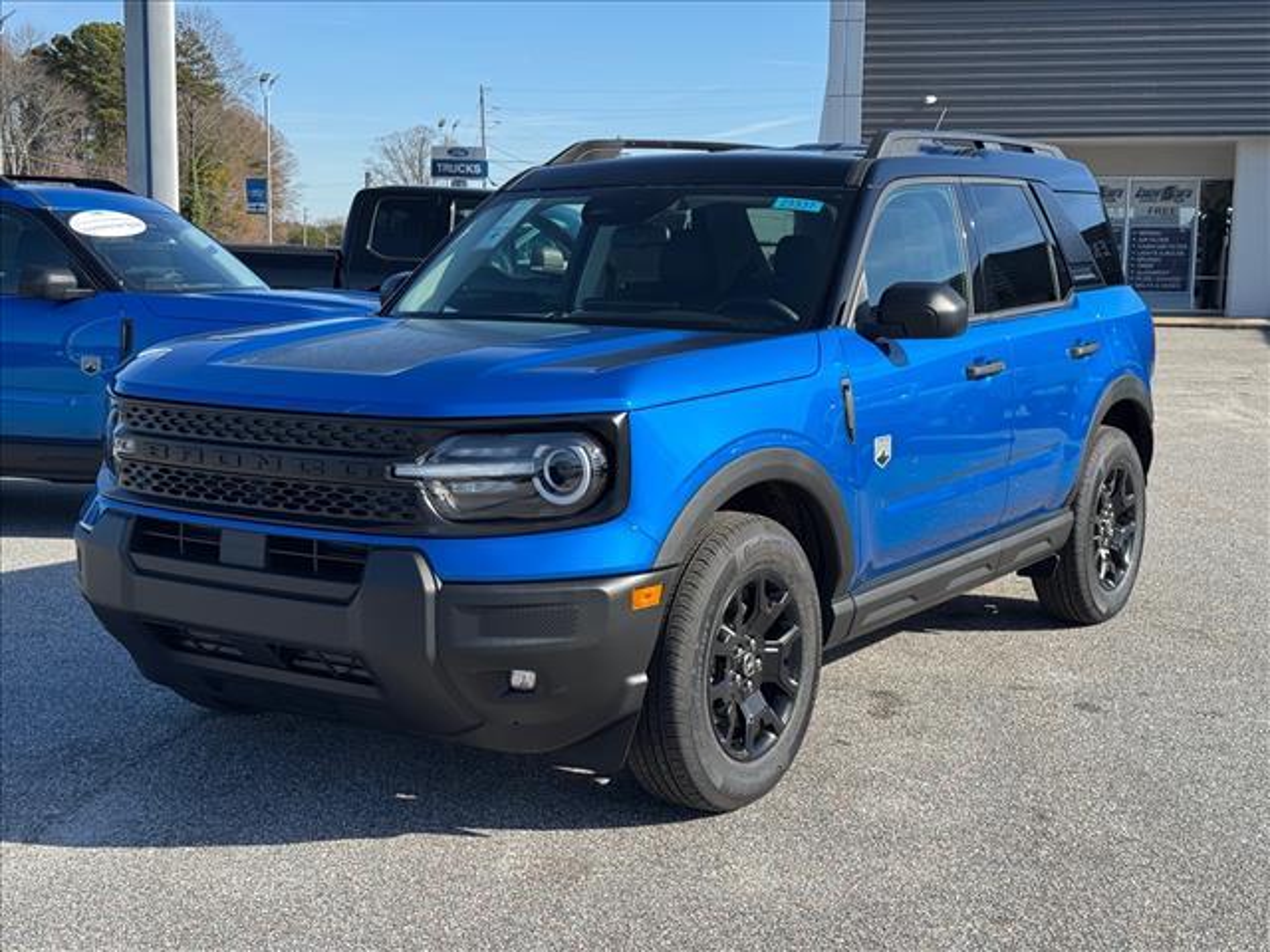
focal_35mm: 48
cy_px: 476
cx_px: 635
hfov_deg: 39.7
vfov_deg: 30.3
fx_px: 1761
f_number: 1.78
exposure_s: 1/1984
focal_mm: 6.76
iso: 64
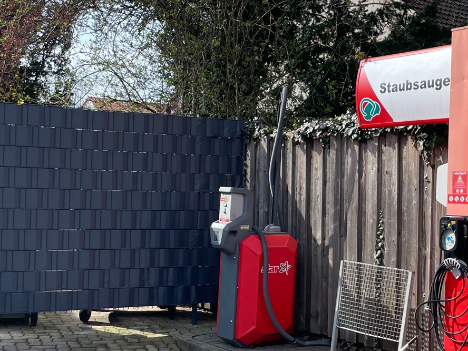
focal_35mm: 59
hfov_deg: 31.9
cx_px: 365
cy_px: 201
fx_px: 798
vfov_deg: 24.8
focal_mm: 4.2
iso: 32
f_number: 1.6
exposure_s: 1/1195
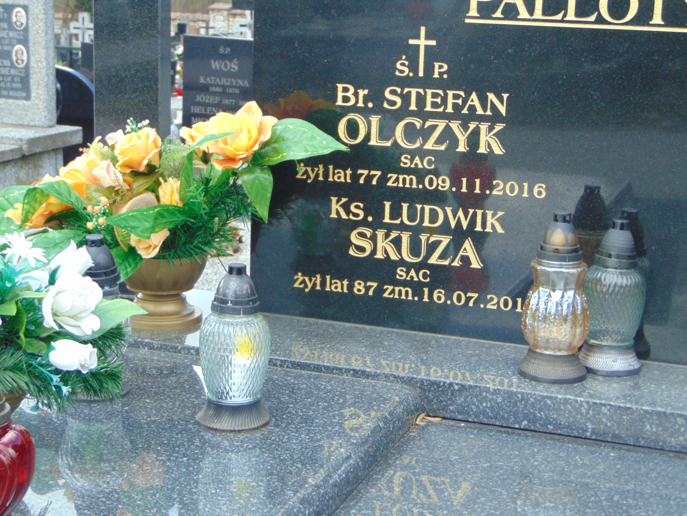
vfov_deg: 20.7
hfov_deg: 27.4
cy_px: 258
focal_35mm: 71
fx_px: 1409
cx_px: 344
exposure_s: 1/200
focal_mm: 12.8
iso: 160
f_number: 3.7
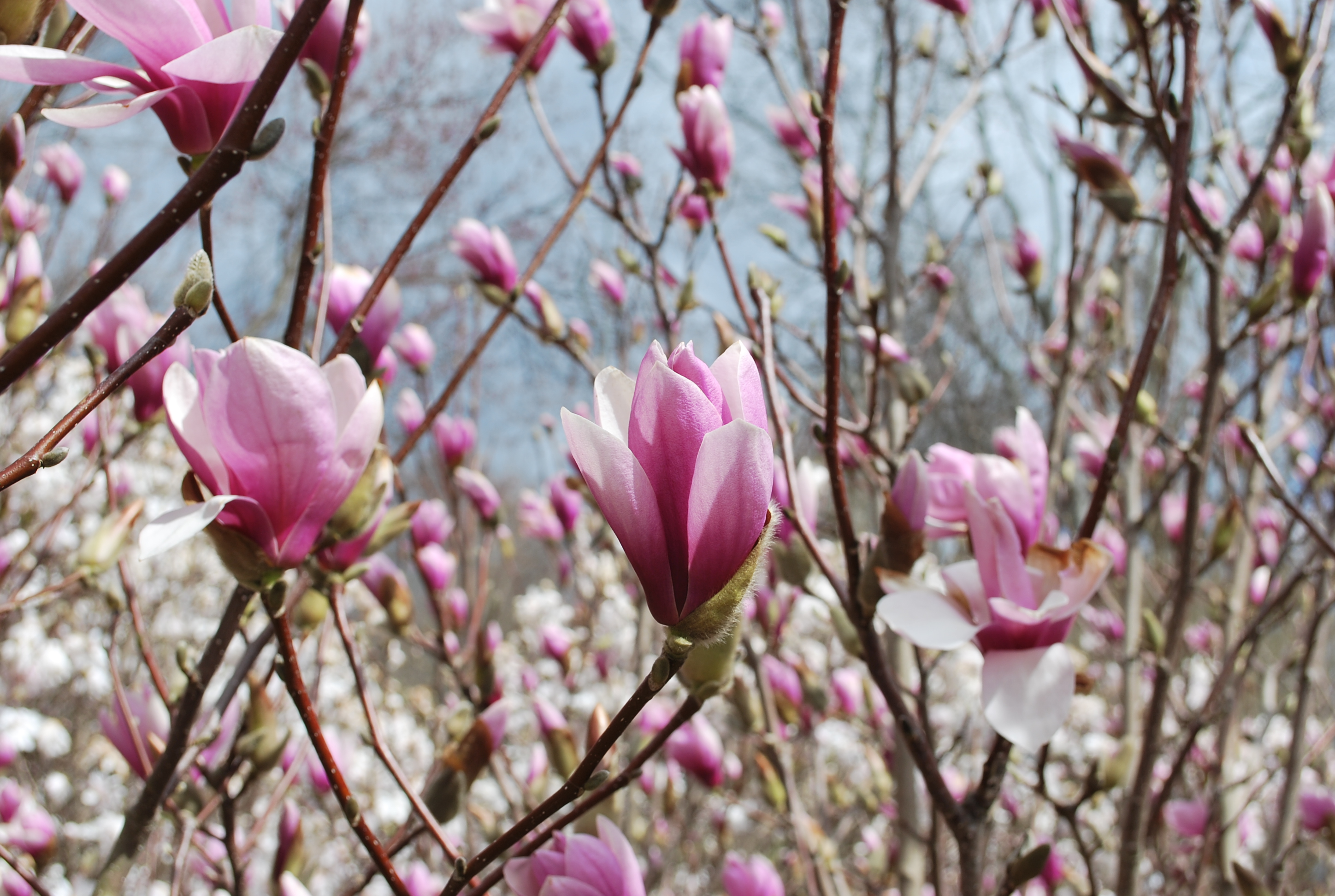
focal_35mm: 45
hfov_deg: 43.5
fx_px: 1672
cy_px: 448
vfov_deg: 30.0
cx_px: 668
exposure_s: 1/320
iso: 100
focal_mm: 30
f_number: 9
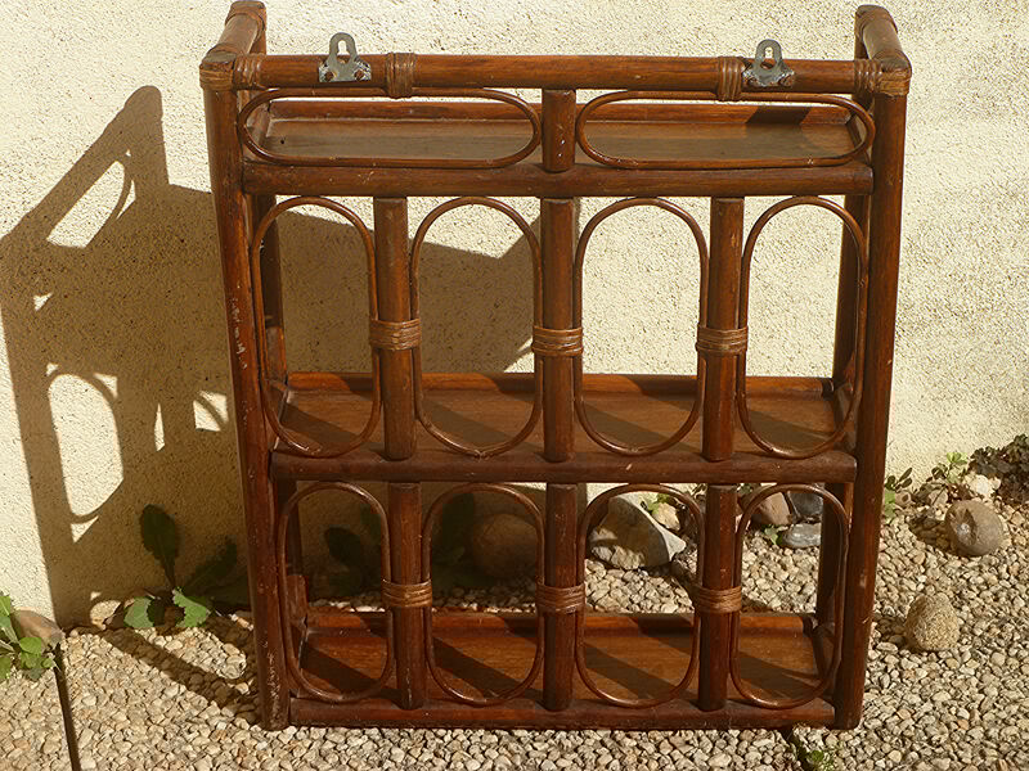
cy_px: 386
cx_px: 514
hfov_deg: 29.4
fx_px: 1962
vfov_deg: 22.3
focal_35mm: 66
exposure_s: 1/640
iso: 80
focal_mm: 11.7
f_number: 4.2
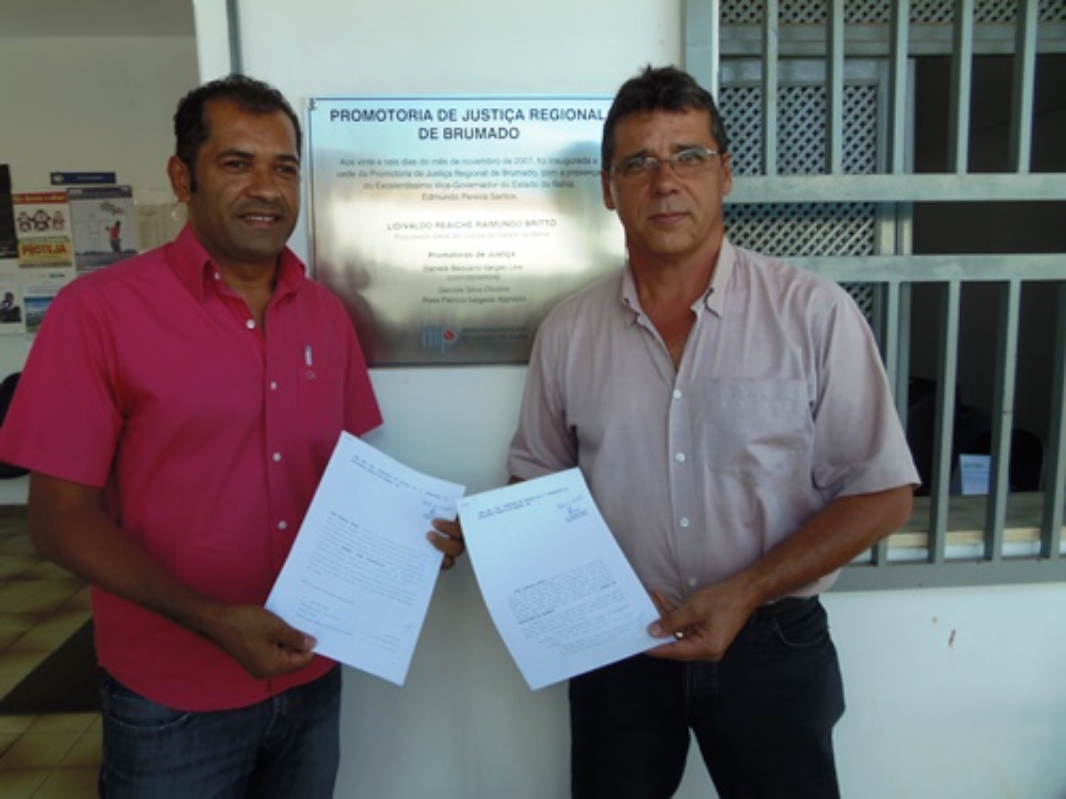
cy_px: 400
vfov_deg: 56.8
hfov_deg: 71.6
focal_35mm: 24
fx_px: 739
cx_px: 533
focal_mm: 4.3
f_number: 2.9
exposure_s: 1/250
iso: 64
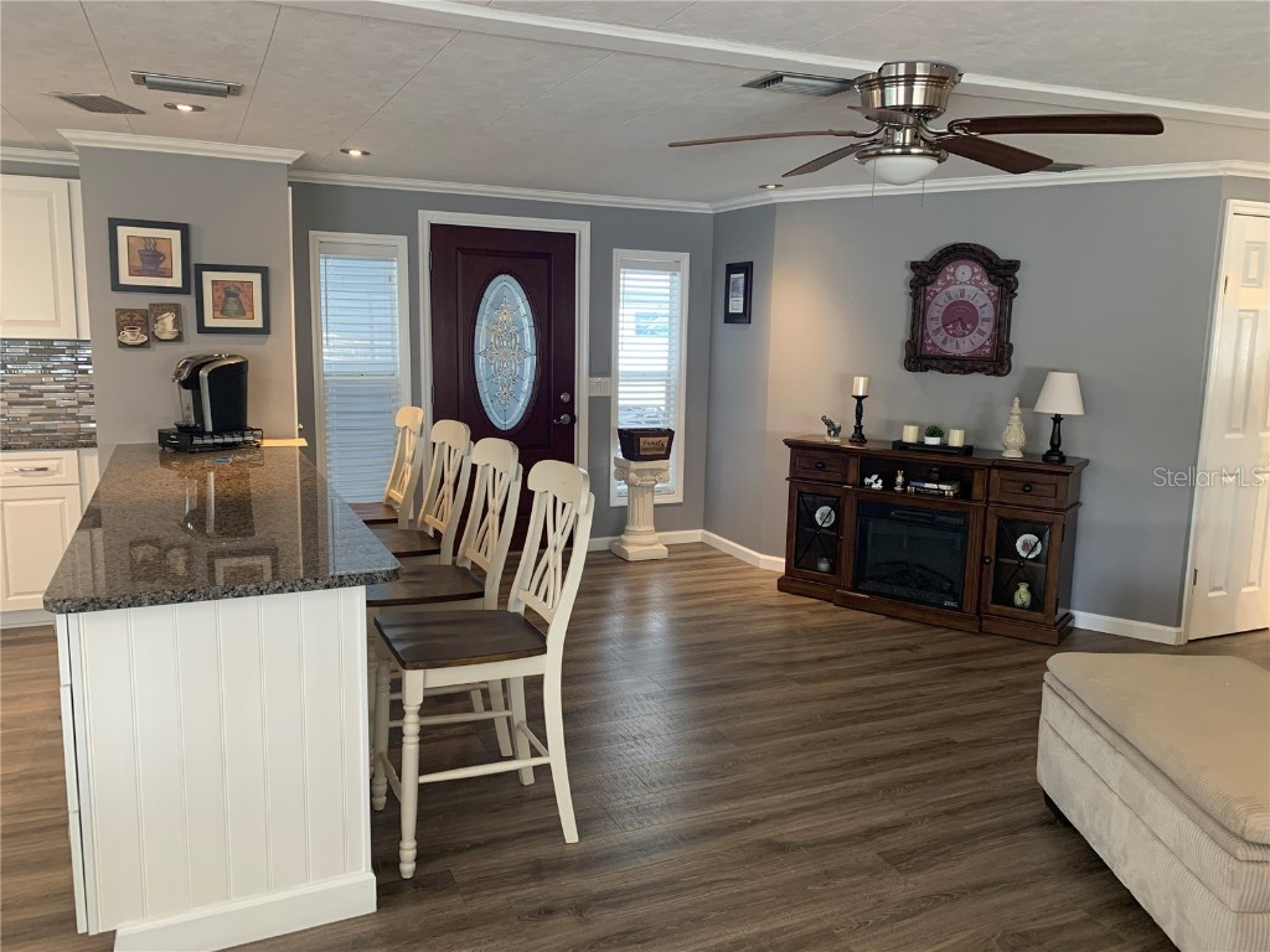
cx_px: 635
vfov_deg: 53.1
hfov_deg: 67.3
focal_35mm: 26
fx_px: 954
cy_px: 476
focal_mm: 4.25
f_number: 1.8
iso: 160
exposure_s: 1/60
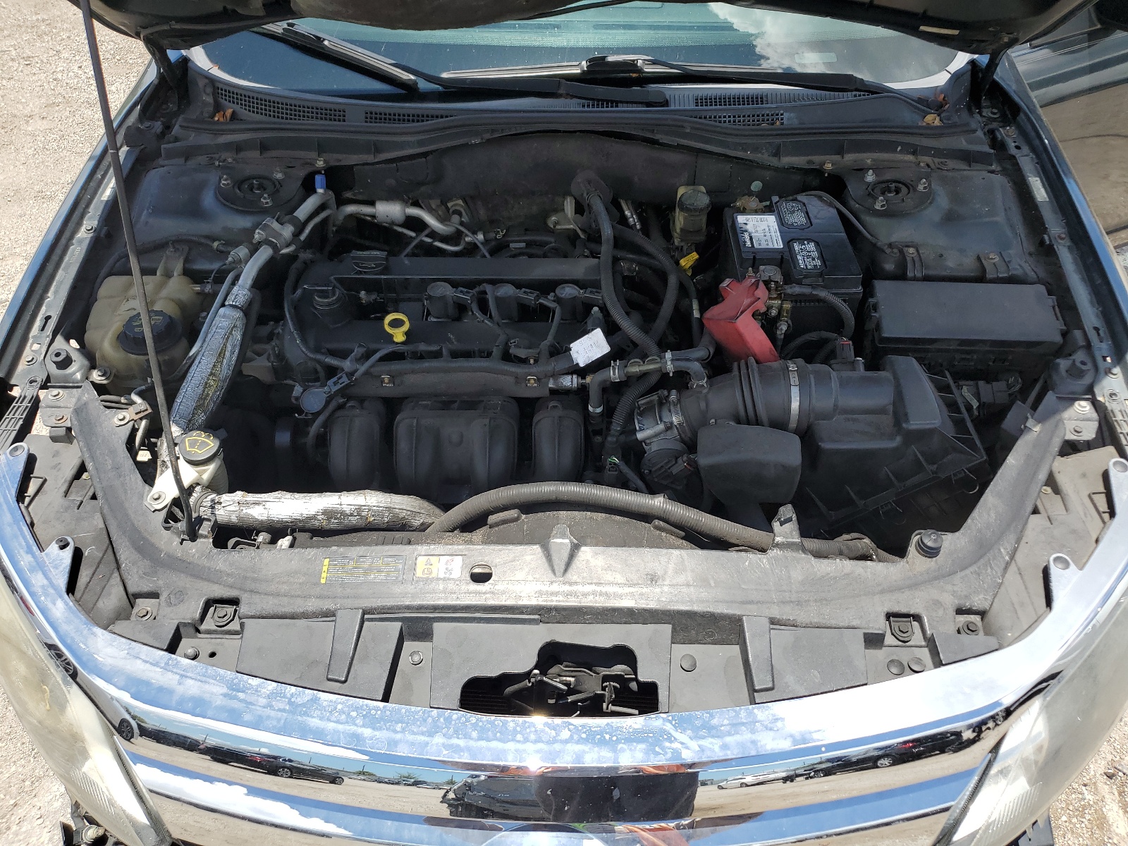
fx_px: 847
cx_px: 564
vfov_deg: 53.1
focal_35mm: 26
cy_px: 423
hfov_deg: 67.3
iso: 50
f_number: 1.5
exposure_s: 1/2000
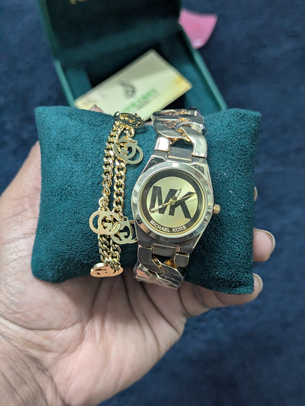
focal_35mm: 48
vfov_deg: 39.6
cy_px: 203
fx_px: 562
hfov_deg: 30.3
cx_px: 152
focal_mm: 6.81
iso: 485
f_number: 1.85
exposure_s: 1/115
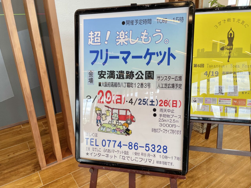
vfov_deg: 53.1
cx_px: 126
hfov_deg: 67.3
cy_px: 94
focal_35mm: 26
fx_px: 189
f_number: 1.6
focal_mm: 4.2
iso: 40
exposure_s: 1/120
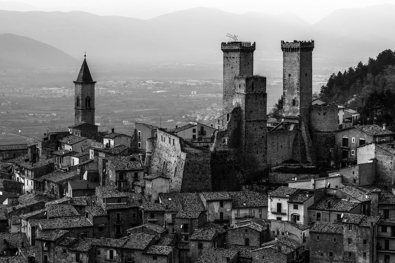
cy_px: 132
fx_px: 1119
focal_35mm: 102
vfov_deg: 13.4
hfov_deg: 20.0
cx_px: 198
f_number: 13
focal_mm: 102
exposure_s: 1/30
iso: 50
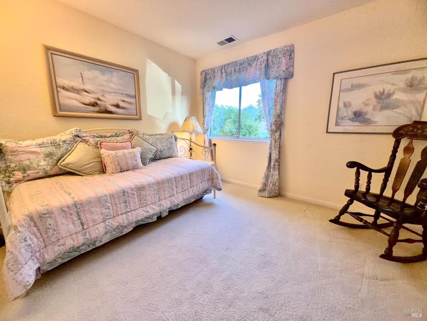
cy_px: 160
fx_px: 173
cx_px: 214
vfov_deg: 85.7
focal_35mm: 14
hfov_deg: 102.1
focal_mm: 2.22
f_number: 2.2
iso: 250
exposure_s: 1/120
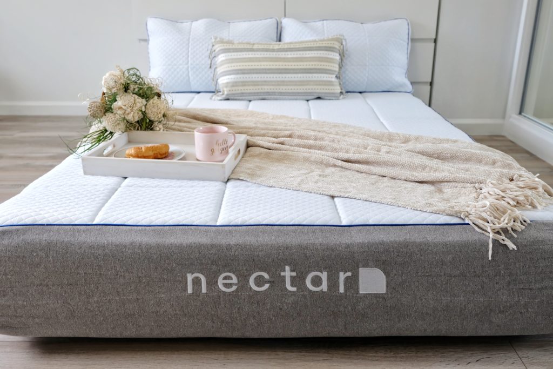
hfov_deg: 60.3
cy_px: 184
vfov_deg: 42.3
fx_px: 476
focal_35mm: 31
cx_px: 276
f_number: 4
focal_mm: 20.5
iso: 400
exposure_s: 1/60
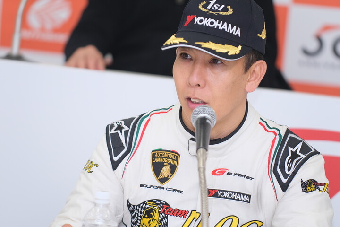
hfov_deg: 8.1
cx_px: 170
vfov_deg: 5.4
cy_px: 114
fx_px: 2408
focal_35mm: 255
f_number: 3.2
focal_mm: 170
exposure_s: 1/180
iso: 500
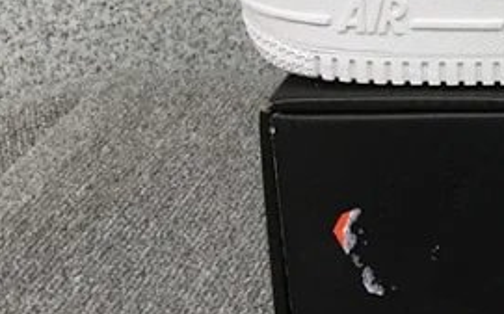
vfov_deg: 13.2
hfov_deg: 19.3
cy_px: -28
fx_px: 1332
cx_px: 707
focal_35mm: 97
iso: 25
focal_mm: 3.3
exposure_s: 1/119
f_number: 2.4
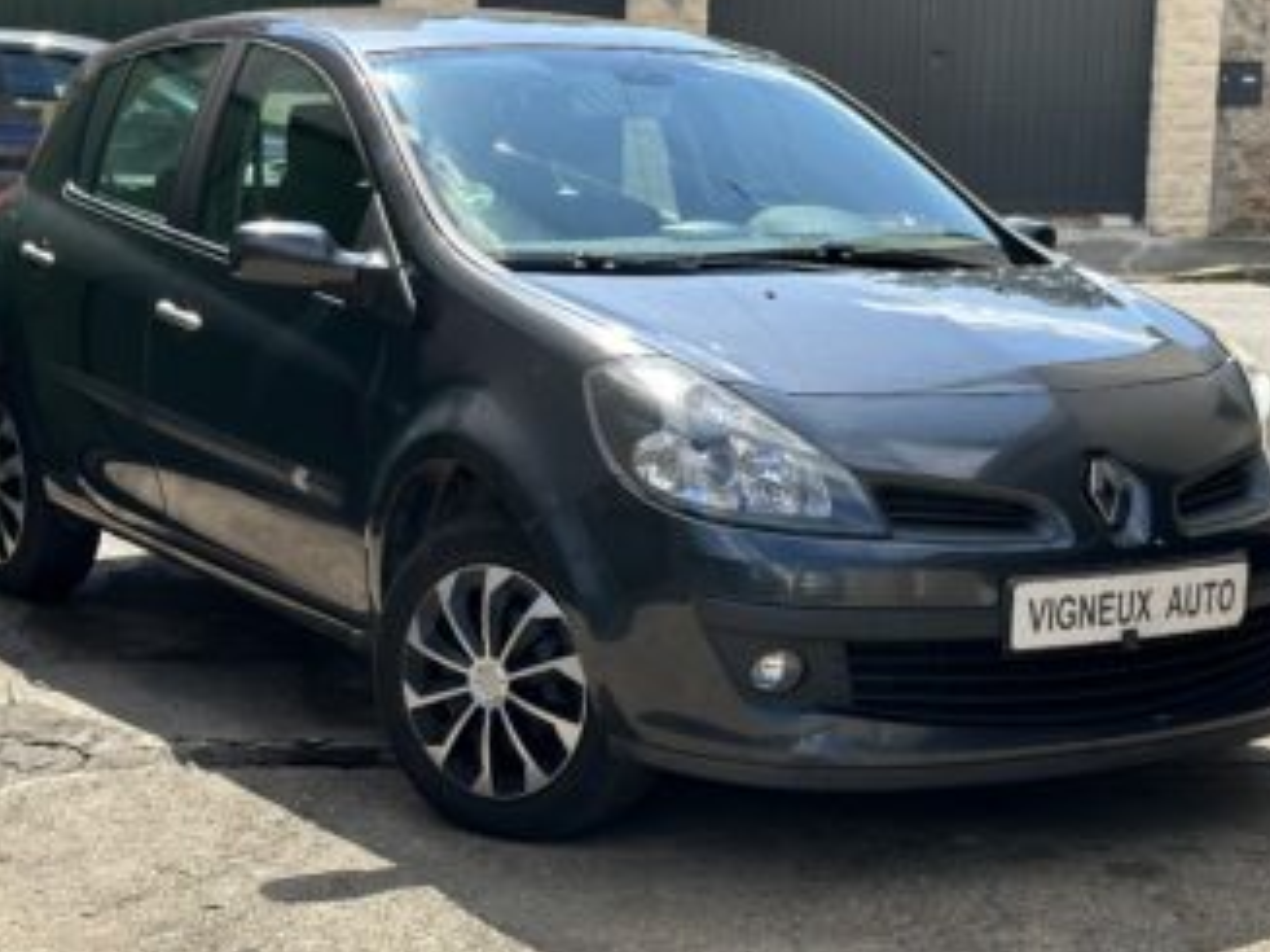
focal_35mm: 55
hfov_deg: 34.9
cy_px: 410
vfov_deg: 26.5
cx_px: 658
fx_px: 2017
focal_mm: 6.86
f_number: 1.78
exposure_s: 1/1992
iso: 64
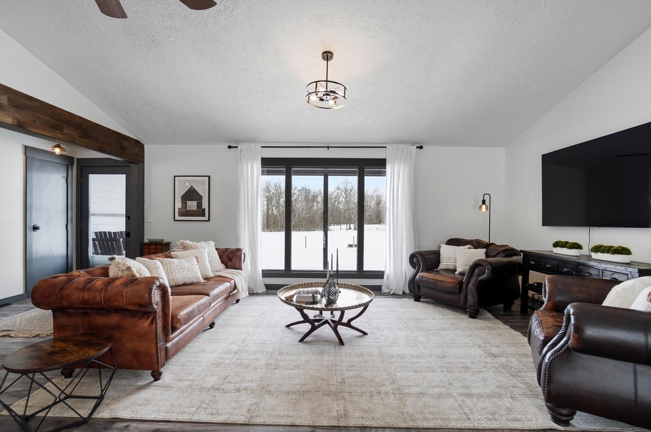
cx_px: 326
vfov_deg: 71.9
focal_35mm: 16
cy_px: 216
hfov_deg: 95.0
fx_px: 298
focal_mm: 11
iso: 100
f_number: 4
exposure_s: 1/1000
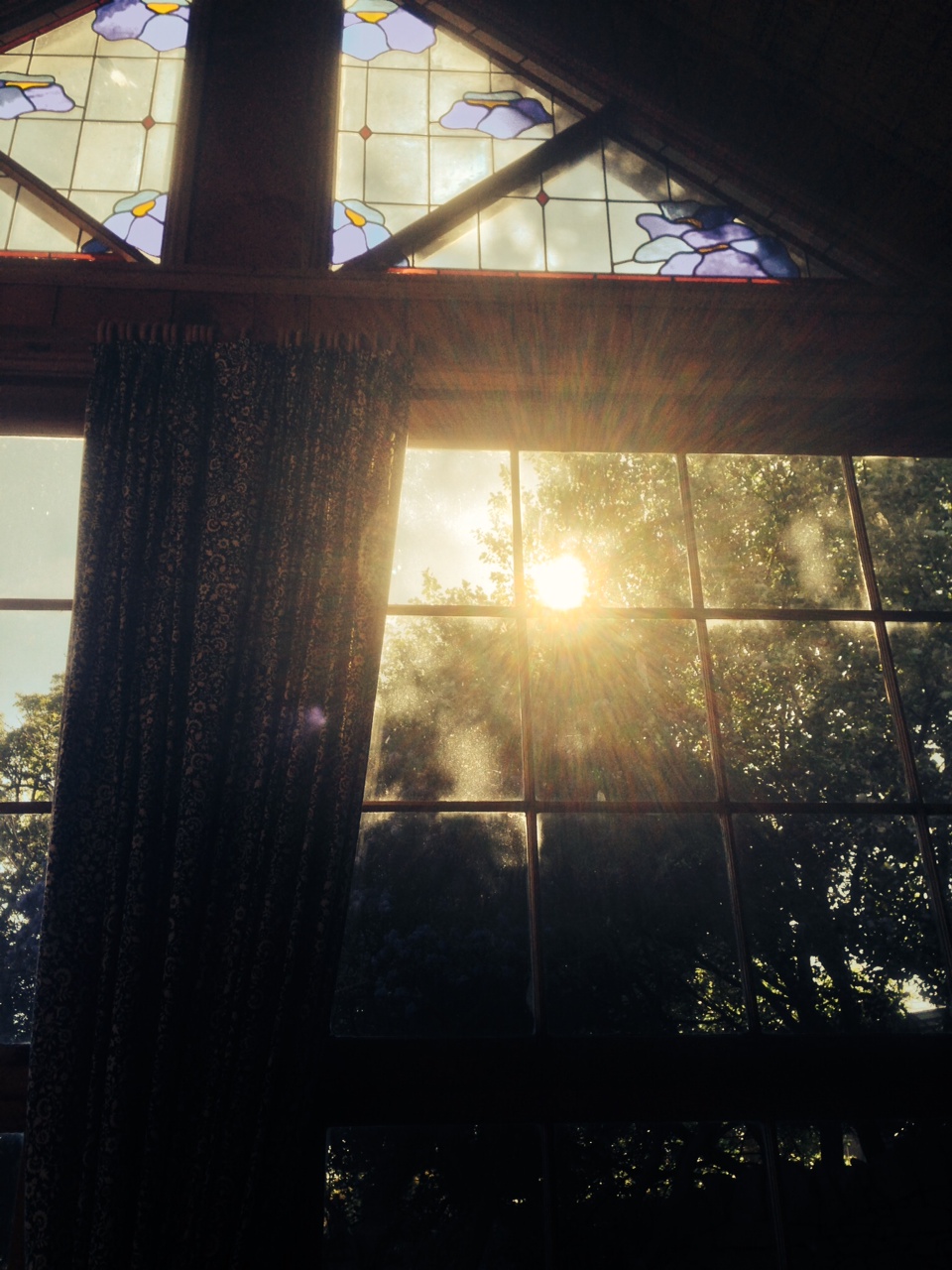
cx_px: 476
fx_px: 1210
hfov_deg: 42.9
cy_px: 635
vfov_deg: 55.4
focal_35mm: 33
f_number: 2.4
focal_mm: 4.12
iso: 50
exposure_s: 1/821
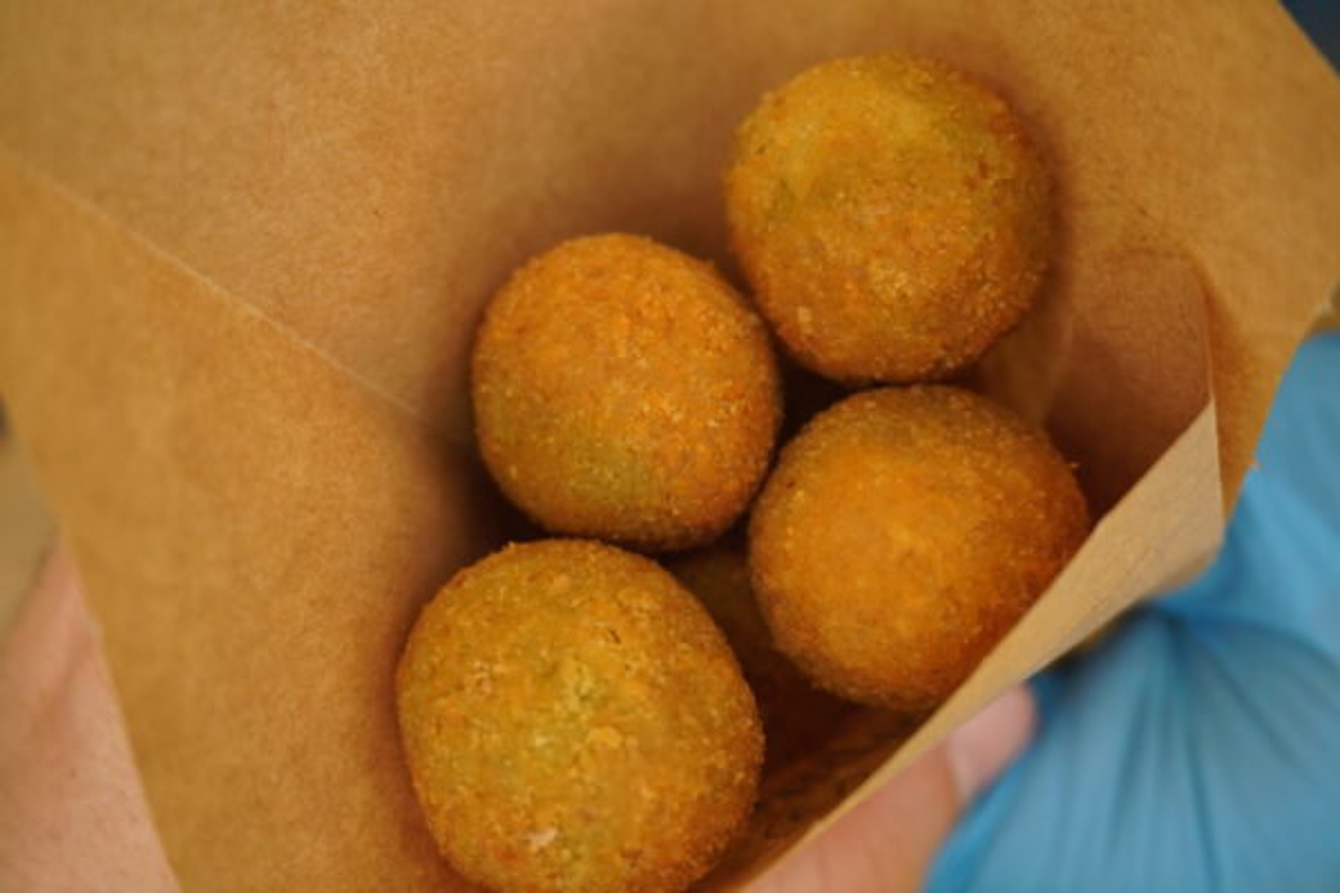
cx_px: 670
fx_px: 1452
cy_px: 446
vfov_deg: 34.2
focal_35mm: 39
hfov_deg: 49.6
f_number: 4.5
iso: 400
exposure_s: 1/160
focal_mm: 26
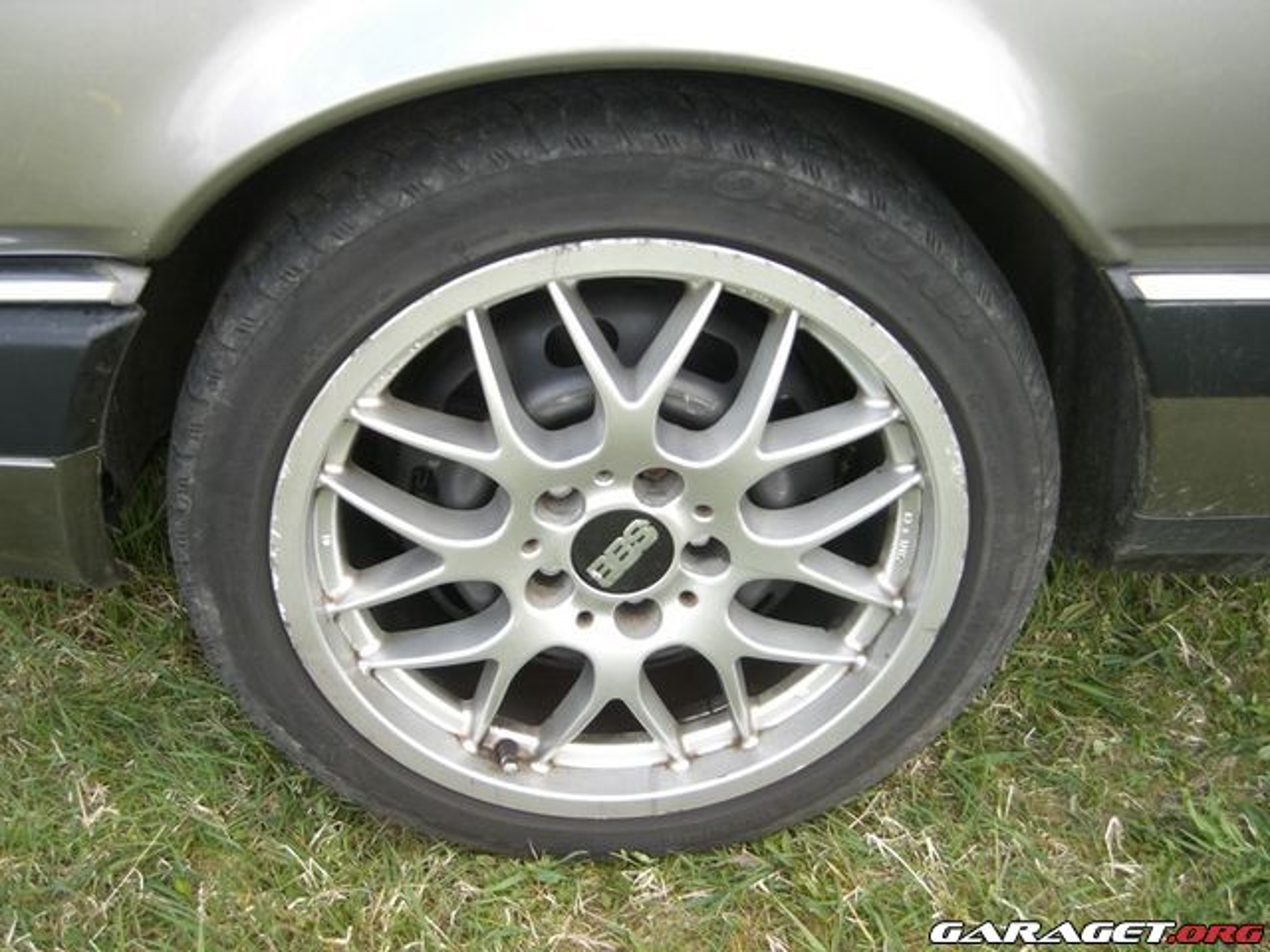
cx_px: 635
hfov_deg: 49.0
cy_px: 476
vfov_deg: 37.7
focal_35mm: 38
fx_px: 1394
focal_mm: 7.9
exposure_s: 1/100
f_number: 2.8
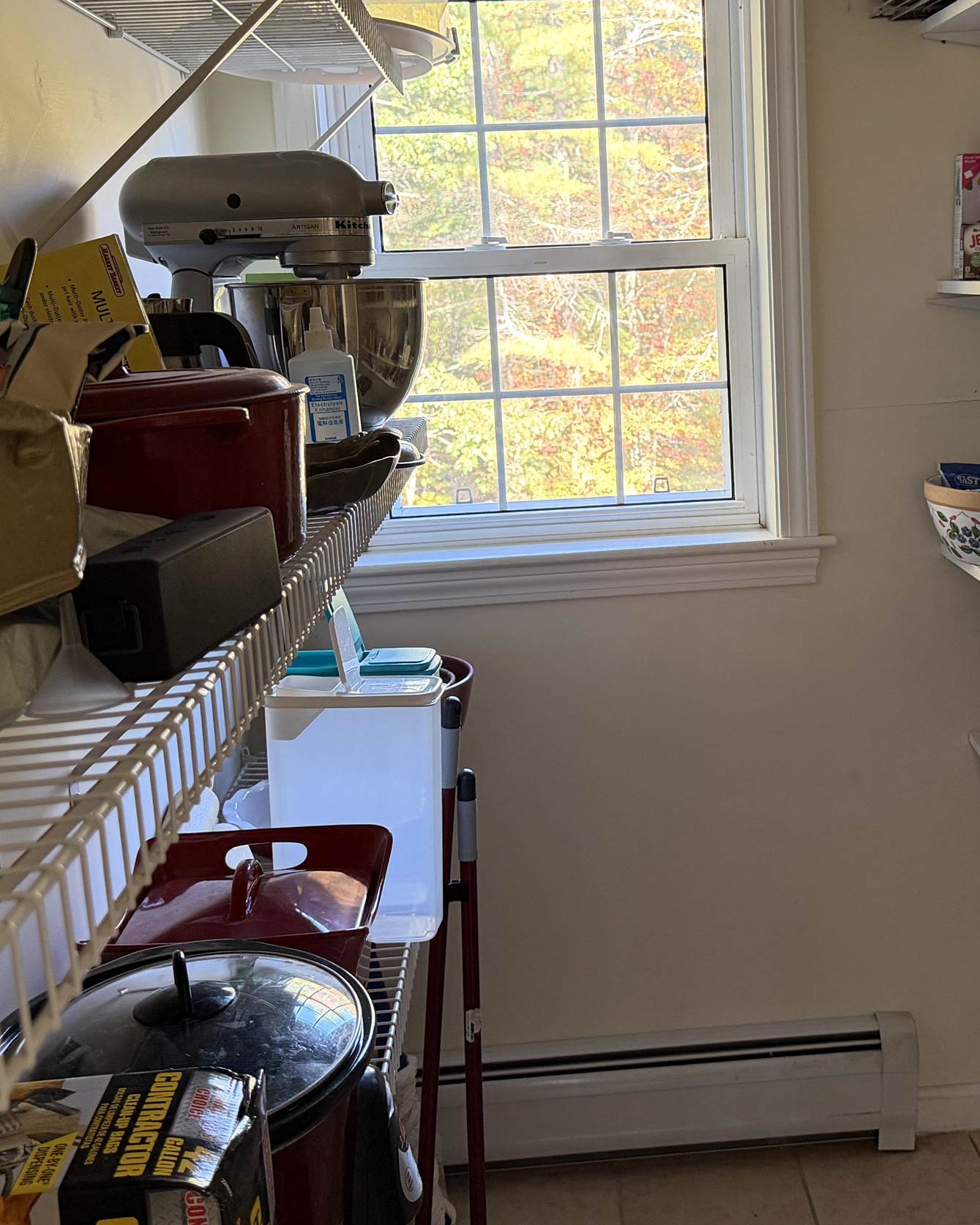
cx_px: 644
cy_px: 497
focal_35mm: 43
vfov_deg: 42.7
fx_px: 1559
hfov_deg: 34.6
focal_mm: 6.76
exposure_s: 1/60
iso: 320
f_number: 1.78
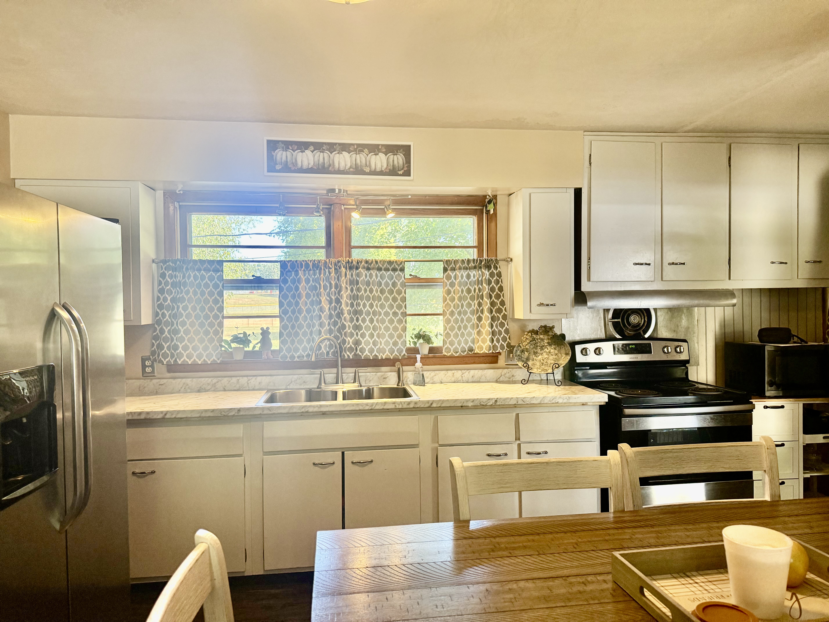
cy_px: 311
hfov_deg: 71.6
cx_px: 414
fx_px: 575
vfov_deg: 56.8
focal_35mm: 24
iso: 250
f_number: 1.78
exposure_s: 1/120
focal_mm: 6.76
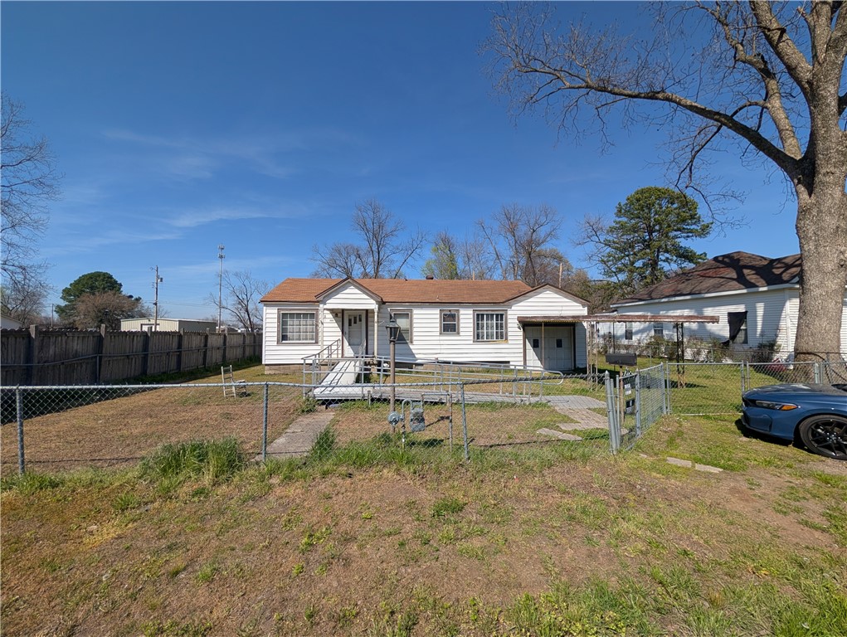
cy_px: 318
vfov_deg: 94.6
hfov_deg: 110.5
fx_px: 294
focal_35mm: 12
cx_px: 424
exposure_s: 1/5319
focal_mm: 2.02
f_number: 1.7
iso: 52
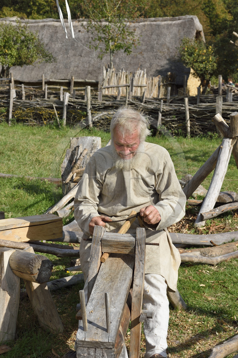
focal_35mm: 70
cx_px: 119
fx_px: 695
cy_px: 179
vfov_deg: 28.9
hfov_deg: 19.4
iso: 200
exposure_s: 1/320
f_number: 11
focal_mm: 70
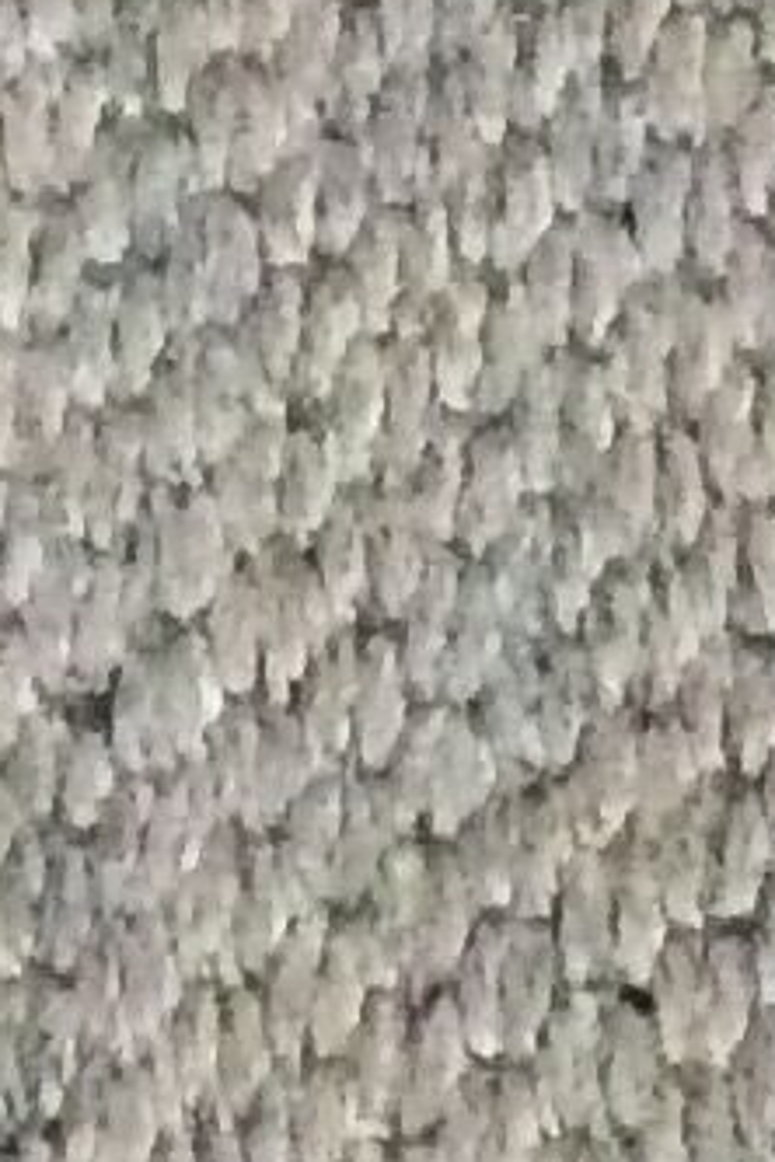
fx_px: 8363
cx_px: 3501
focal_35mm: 259
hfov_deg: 4.7
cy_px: 1766
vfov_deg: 7.8
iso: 500
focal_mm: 3.3
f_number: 2.4
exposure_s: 1/15
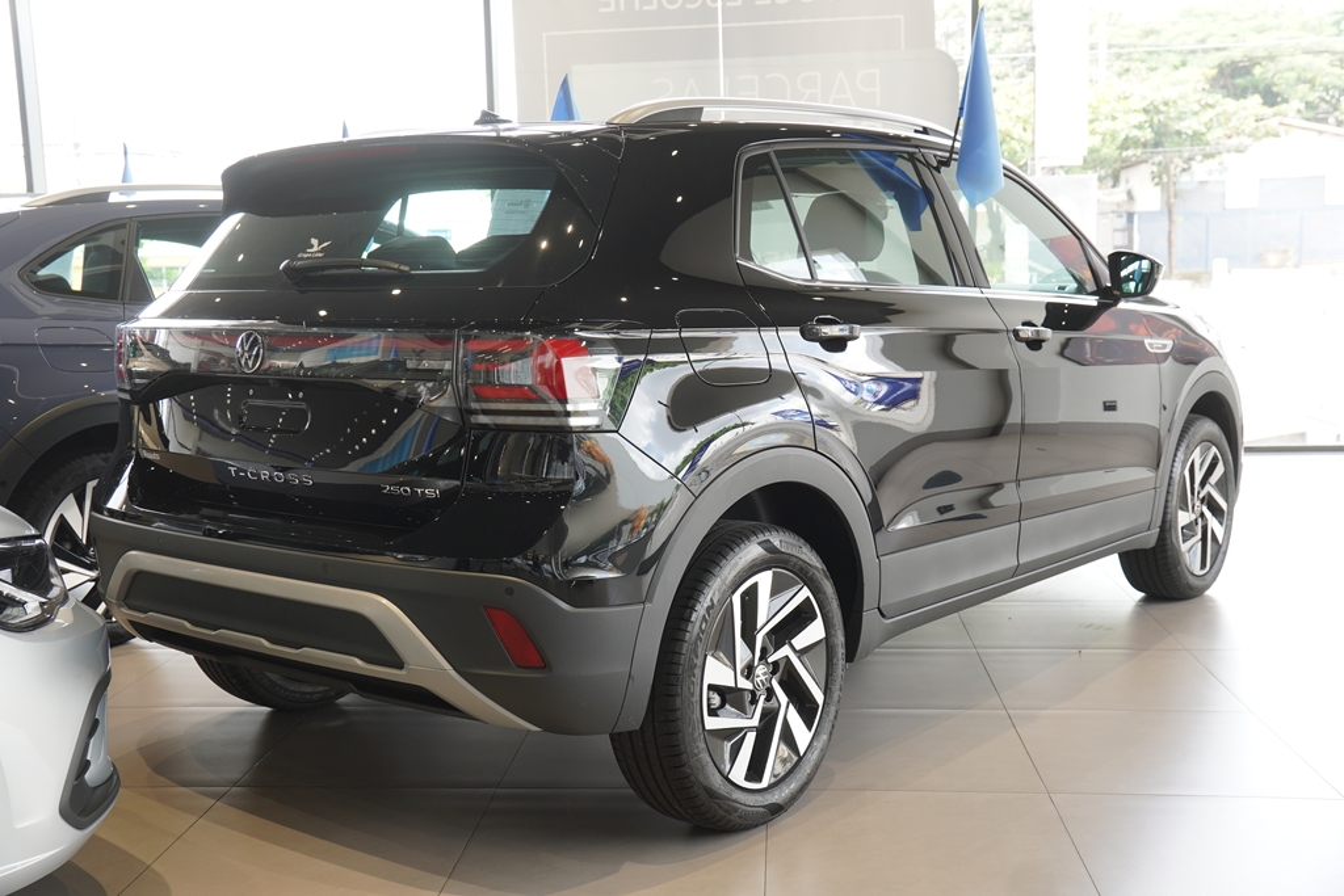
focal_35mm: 39
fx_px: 1456
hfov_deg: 49.5
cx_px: 672
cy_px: 448
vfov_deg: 34.2
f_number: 4
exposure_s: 1/60
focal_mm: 26
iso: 125
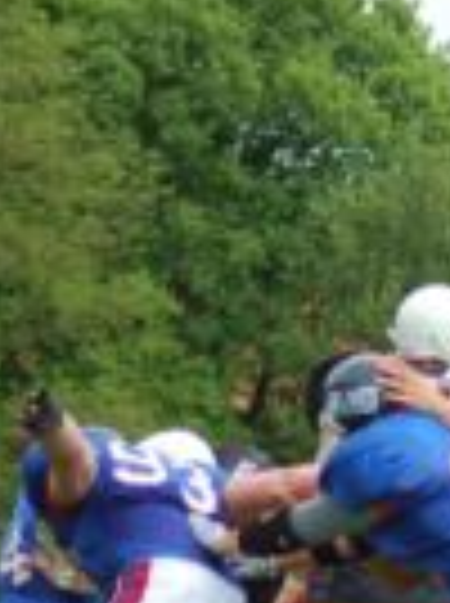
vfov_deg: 4.1
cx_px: 920
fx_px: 8468
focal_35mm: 487
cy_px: 598
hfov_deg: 3.0
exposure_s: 1/1000
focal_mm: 100
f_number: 4.2
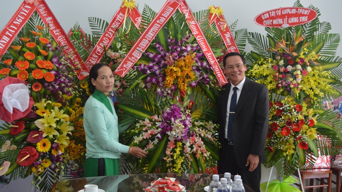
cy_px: 86
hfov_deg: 42.9
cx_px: 173
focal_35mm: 48
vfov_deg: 24.9
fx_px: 435
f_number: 5
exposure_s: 1/100
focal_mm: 30
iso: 1600
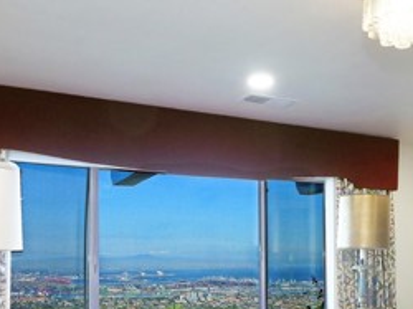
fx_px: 489
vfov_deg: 33.3
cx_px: 282
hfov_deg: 45.0
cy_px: 277
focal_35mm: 41
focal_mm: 8
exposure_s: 1/80
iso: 2500
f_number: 6.3
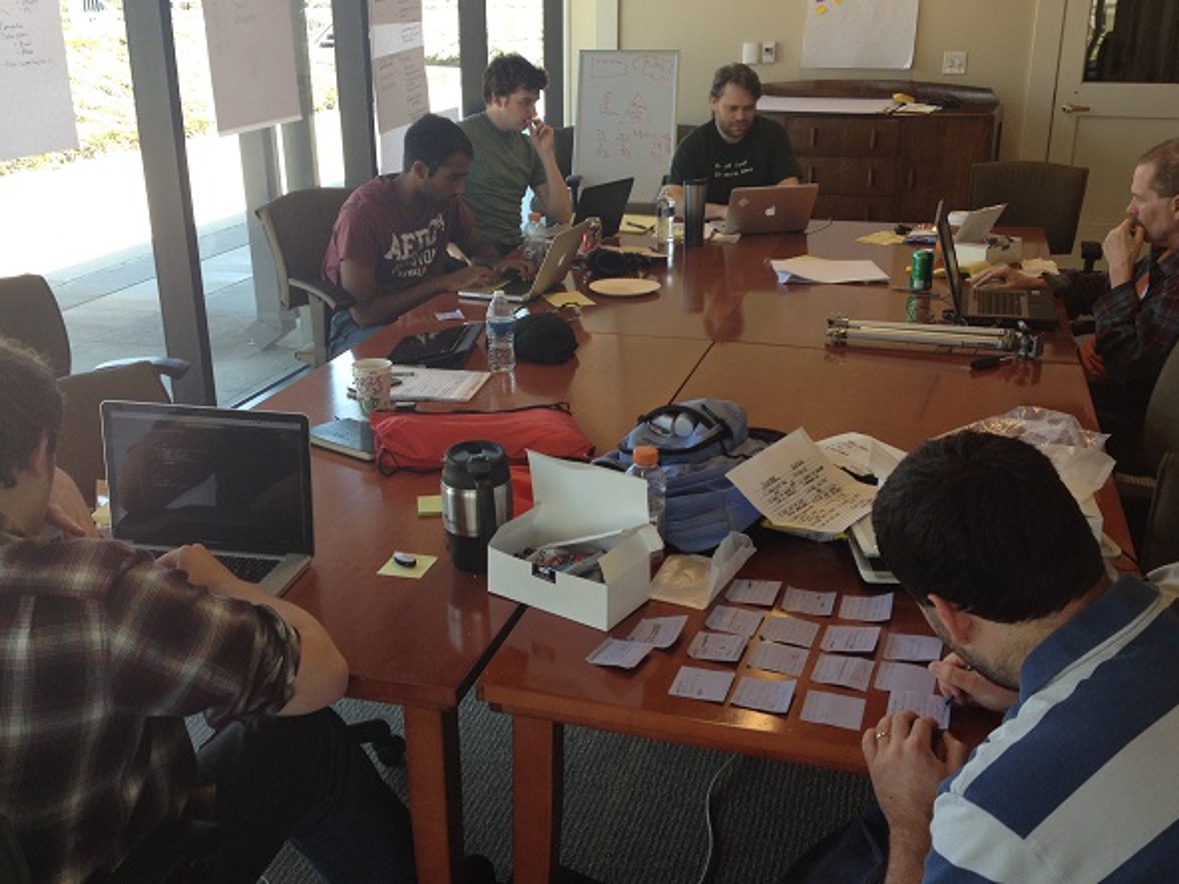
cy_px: 441
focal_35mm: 39
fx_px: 1328
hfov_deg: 47.9
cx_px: 586
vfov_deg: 36.8
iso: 64
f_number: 2.4
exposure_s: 1/120
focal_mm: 4.28
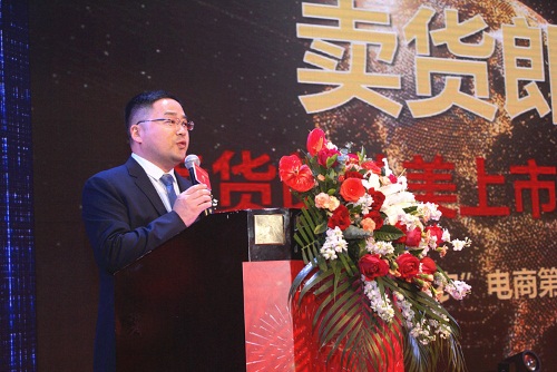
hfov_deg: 29.8
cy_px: 186
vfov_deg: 20.2
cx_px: 278
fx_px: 1045
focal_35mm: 68
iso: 800
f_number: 5.6
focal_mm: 45
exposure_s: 1/60
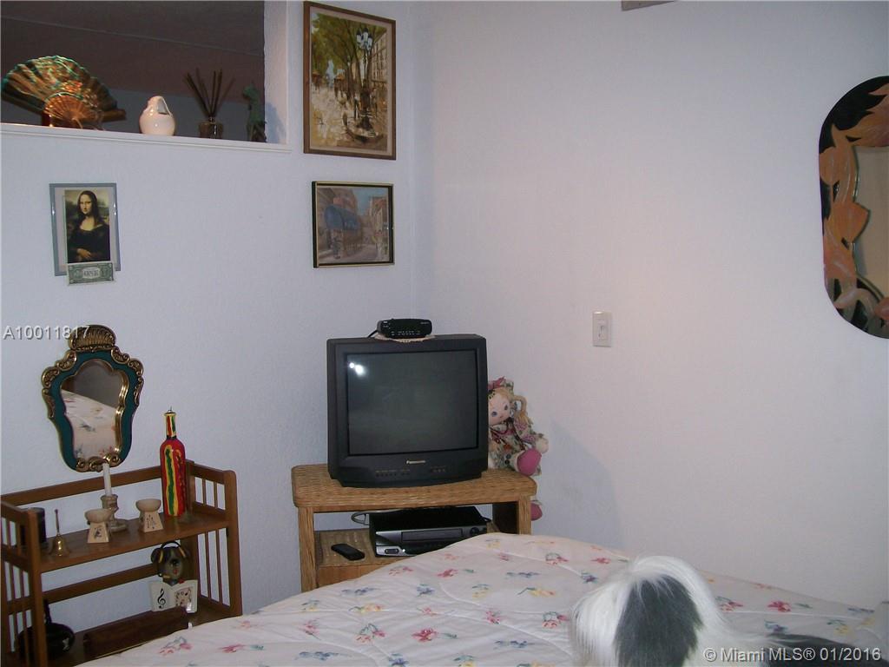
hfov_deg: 51.4
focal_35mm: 36
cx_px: 444
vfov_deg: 39.7
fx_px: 925
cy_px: 334
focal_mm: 6
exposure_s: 1/64
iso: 80
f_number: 2.7
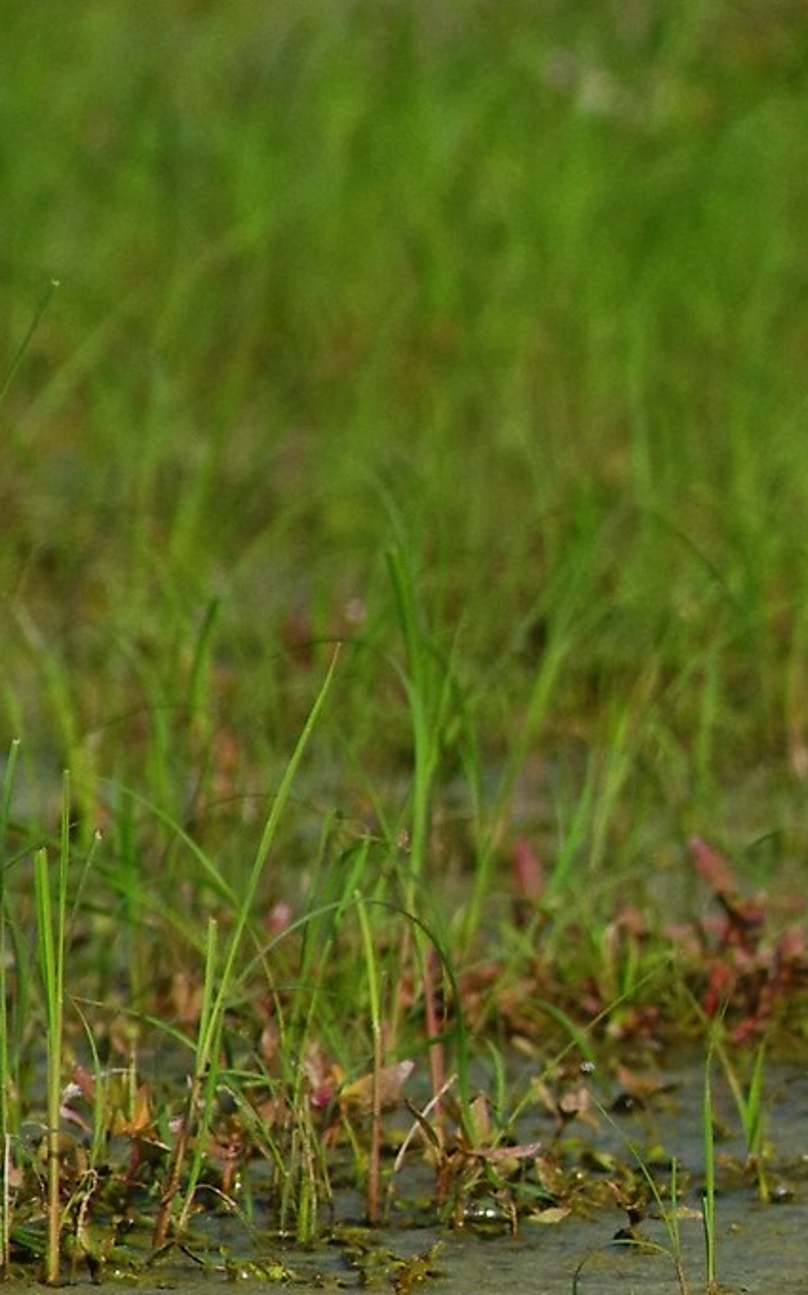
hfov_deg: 0.4
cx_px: 2135
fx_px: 106446
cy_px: 823
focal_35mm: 3018
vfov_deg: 0.7
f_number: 8
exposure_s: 1/500
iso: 800
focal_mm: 560
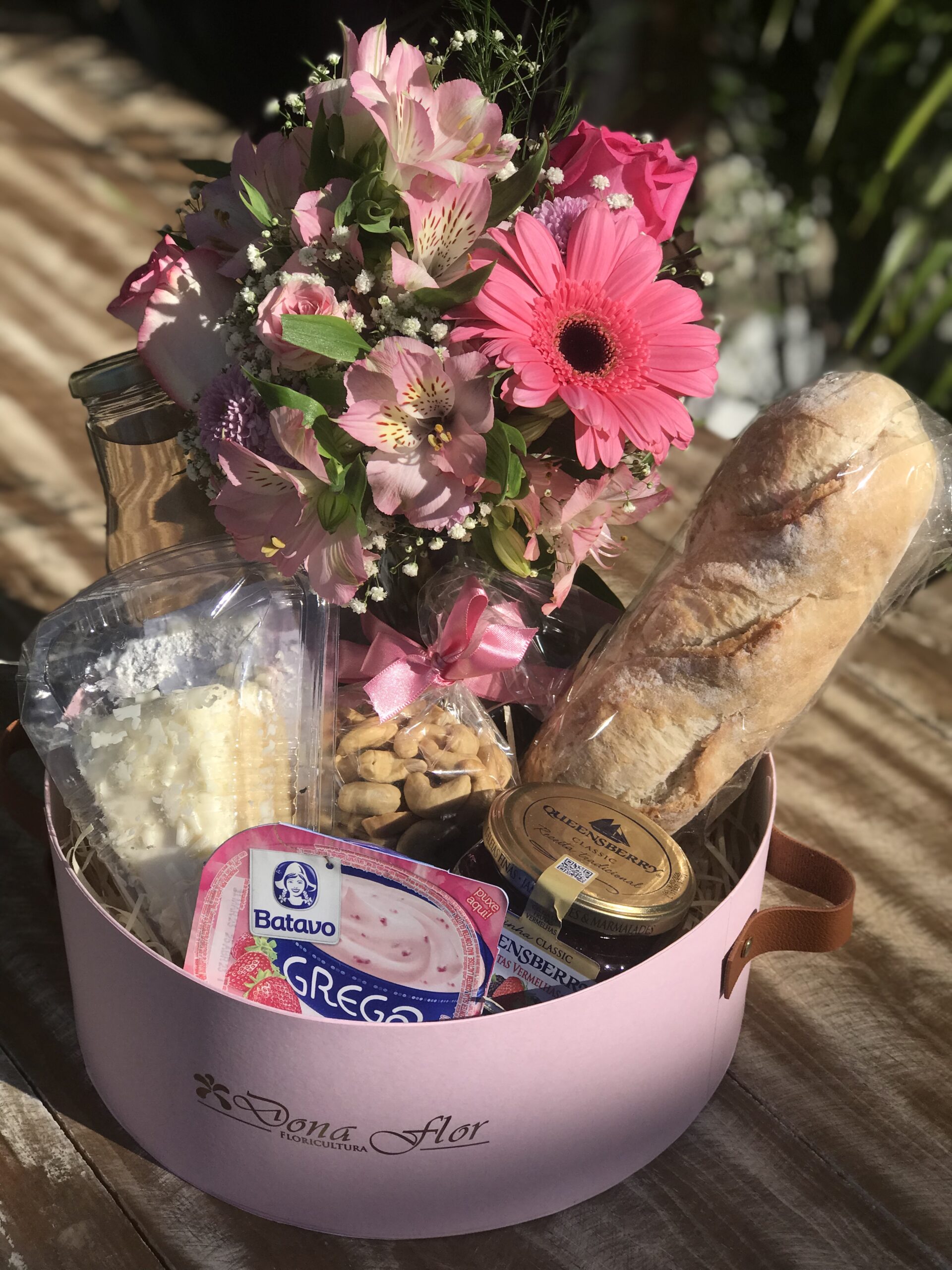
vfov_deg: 33.8
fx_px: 2090
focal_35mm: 57
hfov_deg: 25.7
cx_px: 476
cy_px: 635
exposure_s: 1/1546
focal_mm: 6.6
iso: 20
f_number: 2.8
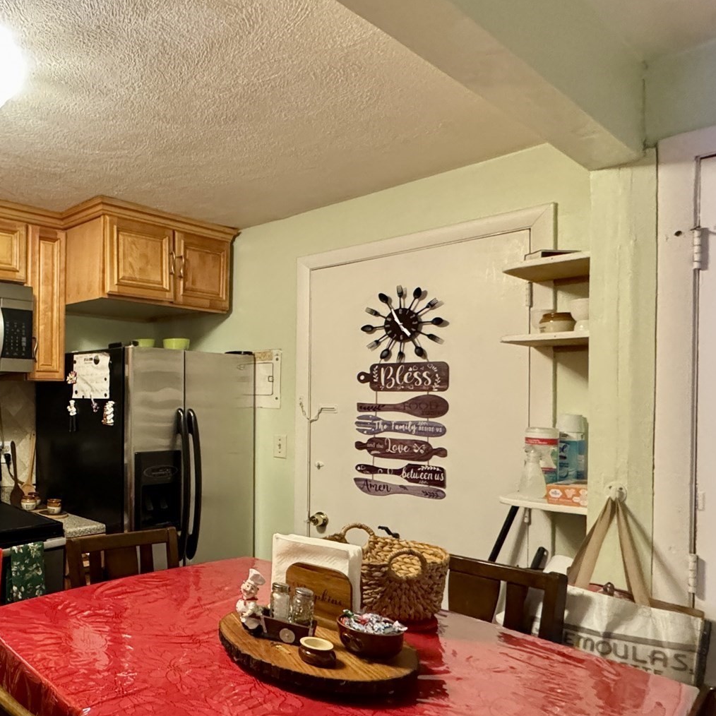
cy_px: 393
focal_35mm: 25
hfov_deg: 53.3
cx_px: 45
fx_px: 585
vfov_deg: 62.8
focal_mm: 2.22
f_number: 2.2
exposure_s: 1/60
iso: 1250
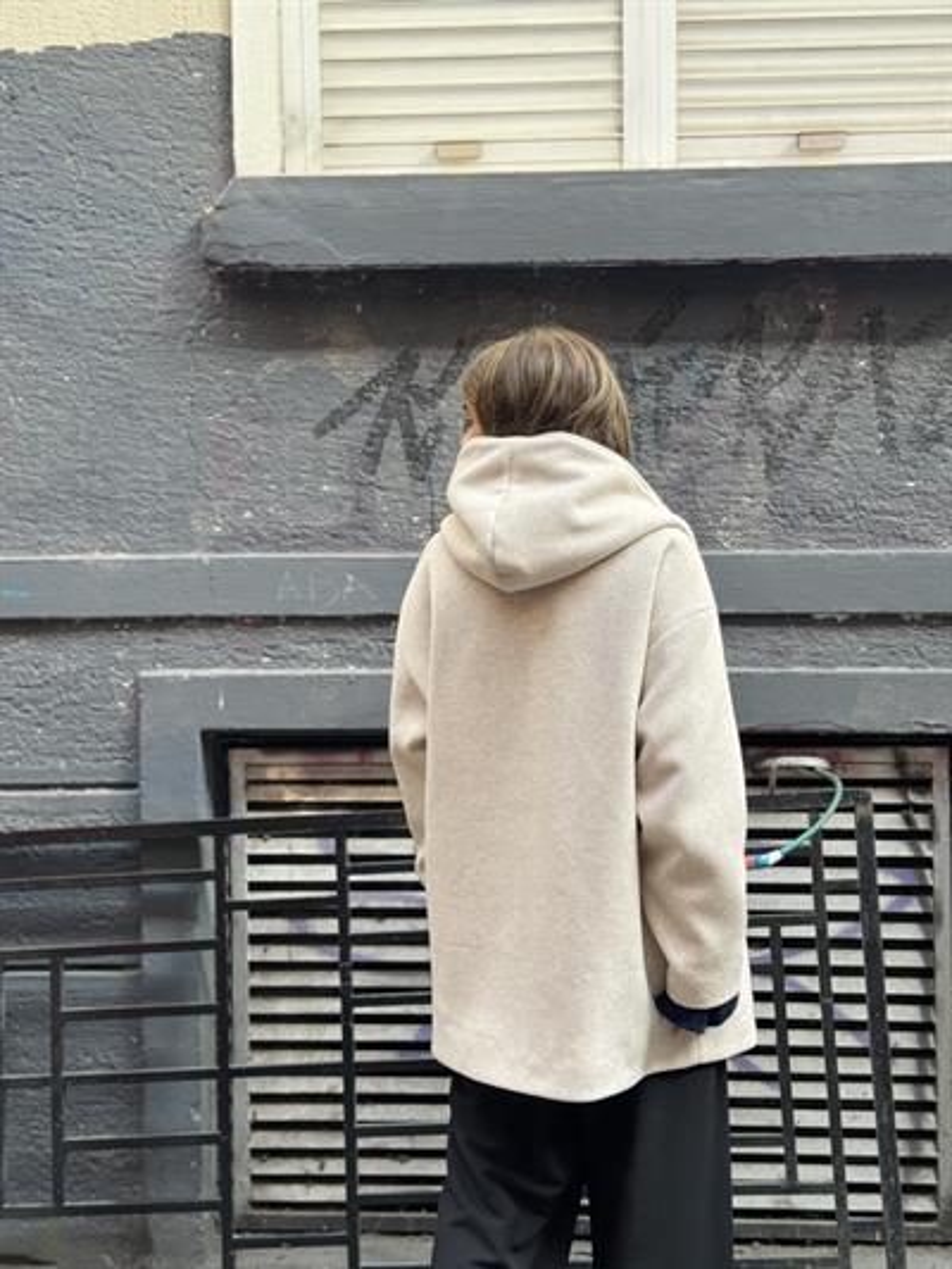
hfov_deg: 30.3
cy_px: 634
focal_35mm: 48
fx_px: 1759
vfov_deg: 39.6
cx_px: 476
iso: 64
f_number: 1.78
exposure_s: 1/420
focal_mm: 6.76
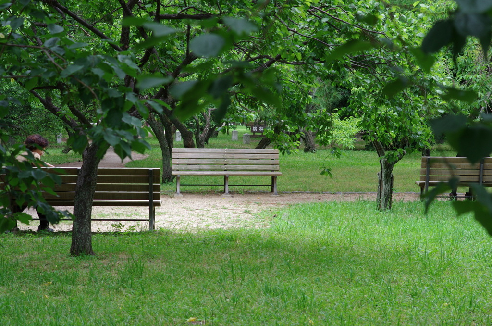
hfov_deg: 19.5
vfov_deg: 13.0
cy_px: 163
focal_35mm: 105
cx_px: 246
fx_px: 1432
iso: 400
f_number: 6.3
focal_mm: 70
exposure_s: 1/125
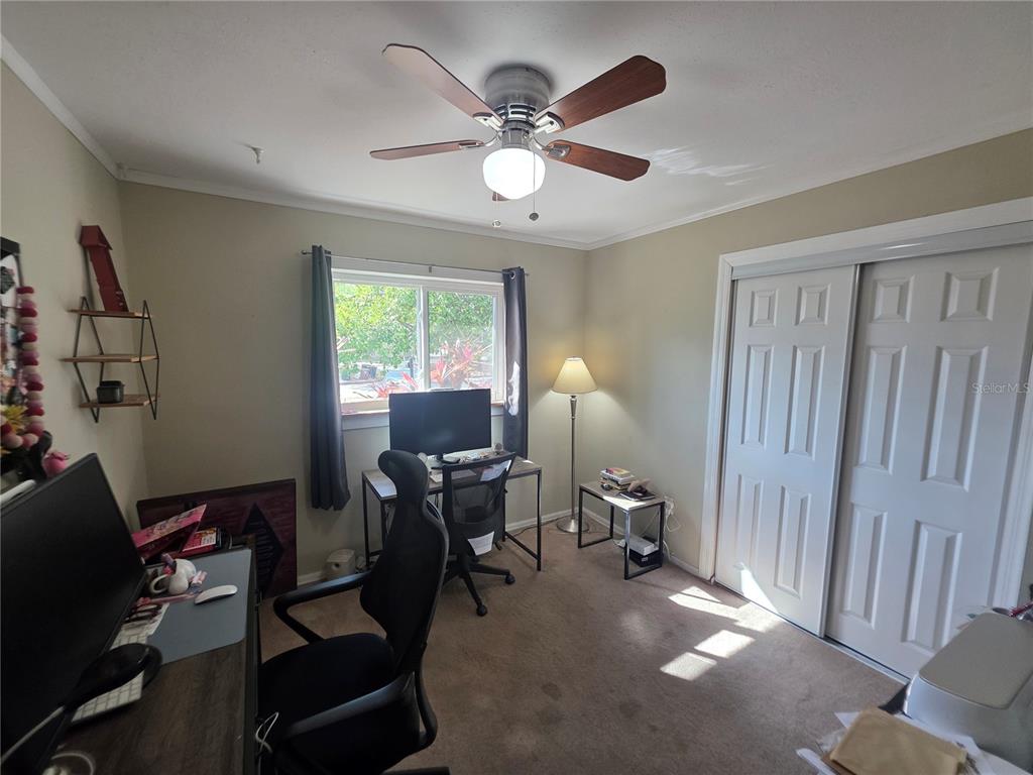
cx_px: 516
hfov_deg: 106.2
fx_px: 388
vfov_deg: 89.9
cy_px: 388
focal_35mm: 13
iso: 100
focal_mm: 2.2
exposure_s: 1/120
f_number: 1.9
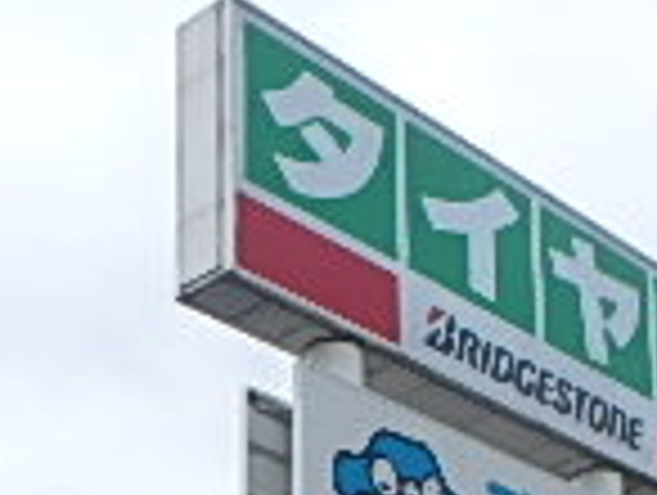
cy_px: 918
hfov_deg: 21.2
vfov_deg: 14.1
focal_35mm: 92
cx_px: 428
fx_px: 1749
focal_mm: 3.7
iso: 125
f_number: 3.5
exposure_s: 1/500
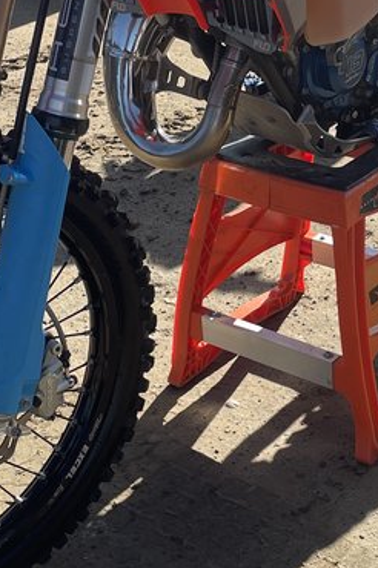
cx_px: 237
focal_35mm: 78
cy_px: 187
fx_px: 1231
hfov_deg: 17.4
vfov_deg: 25.9
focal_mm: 4.2
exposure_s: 1/1916
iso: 32
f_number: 1.6
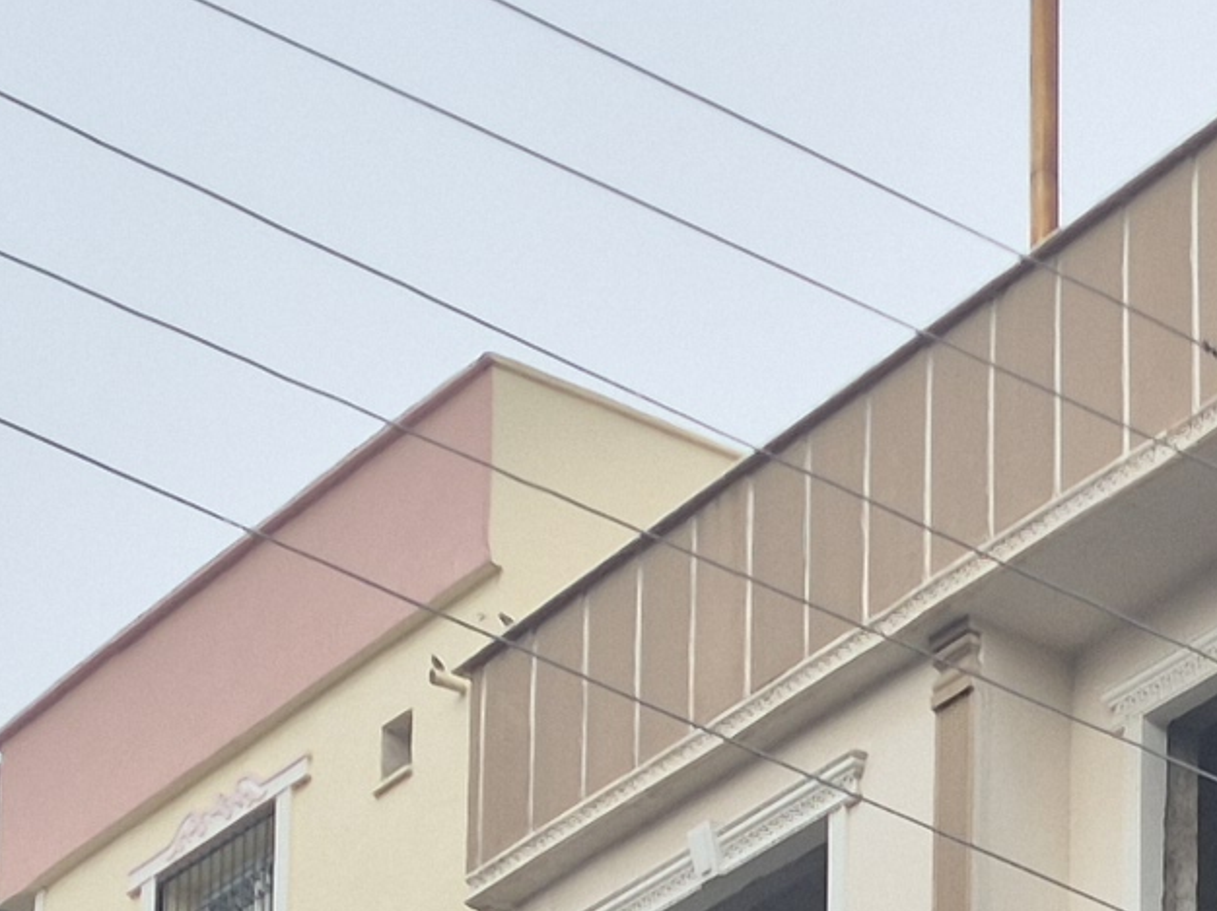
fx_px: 5166
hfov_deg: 12.6
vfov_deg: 8.9
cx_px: 1977
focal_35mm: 147
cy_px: 2376
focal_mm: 5.4
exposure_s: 1/980
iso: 25
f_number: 1.8
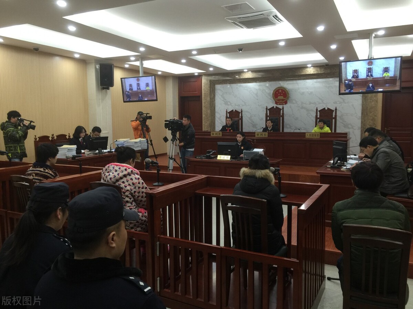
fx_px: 346
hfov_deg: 61.7
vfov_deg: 48.2
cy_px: 154
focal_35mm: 29
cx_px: 206
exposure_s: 1/17
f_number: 2.2
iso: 40
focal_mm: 4.15
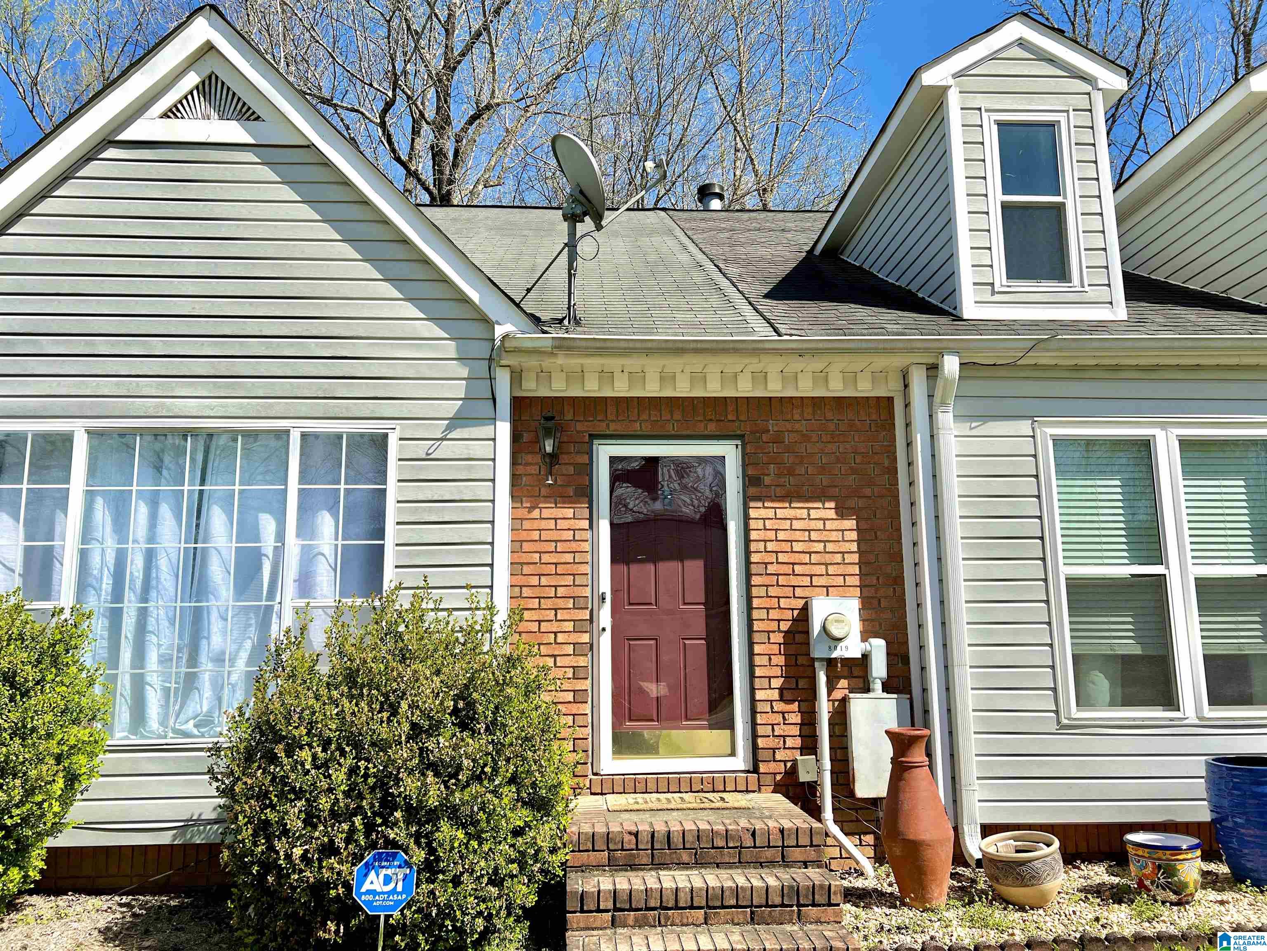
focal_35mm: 26
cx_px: 634
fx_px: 952
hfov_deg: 67.3
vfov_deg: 53.1
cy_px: 476
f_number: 1.5
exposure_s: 1/5319
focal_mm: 5.7
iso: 50
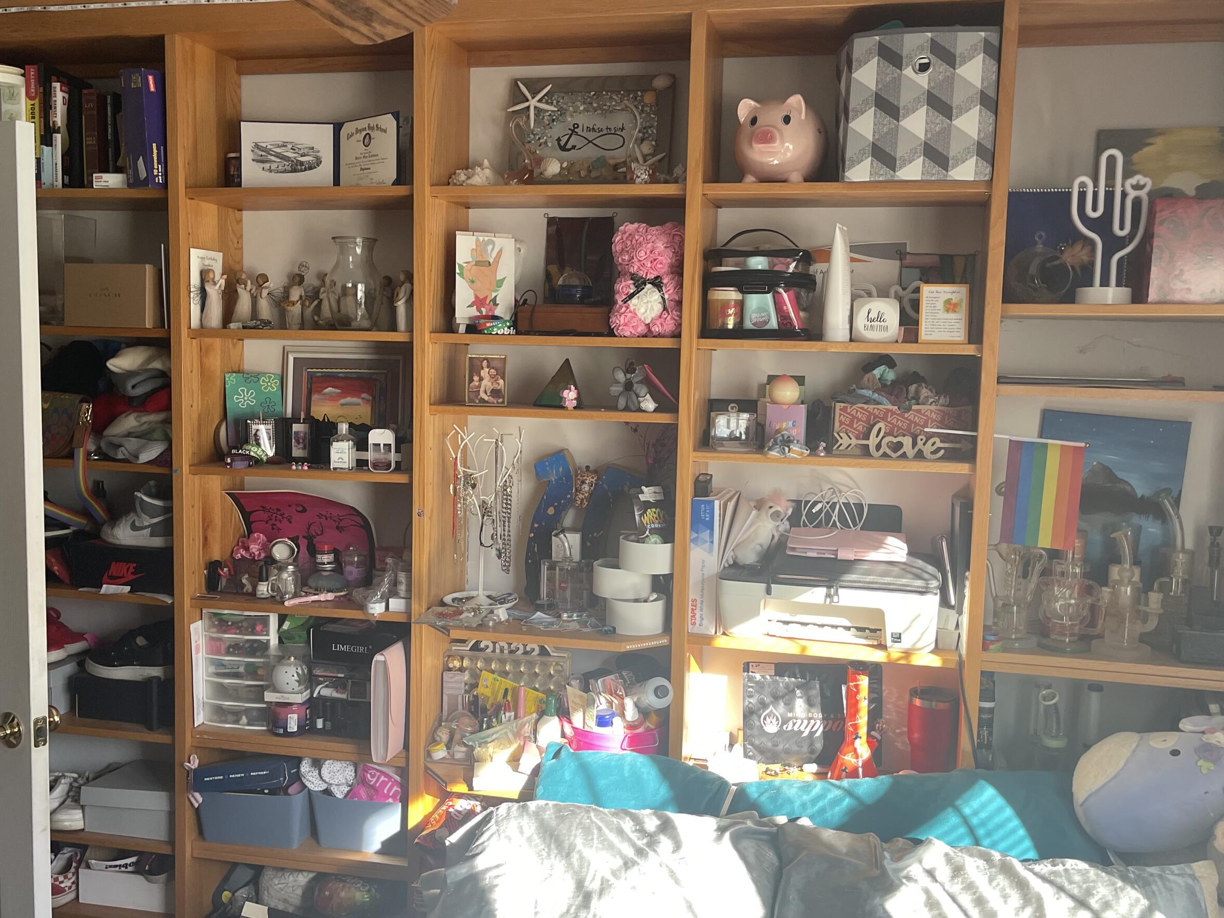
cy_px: 461
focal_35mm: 32
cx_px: 628
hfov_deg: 56.8
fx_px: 1131
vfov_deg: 44.2
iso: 125
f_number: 1.6
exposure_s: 1/121
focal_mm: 5.1
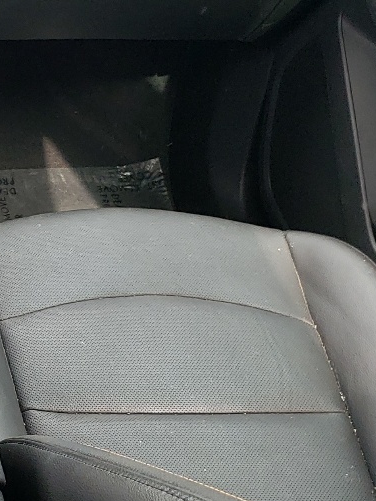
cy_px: 200
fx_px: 1202
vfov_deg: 23.5
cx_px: -203
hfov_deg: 16.1
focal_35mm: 83
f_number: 1.5
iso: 50
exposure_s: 1/156
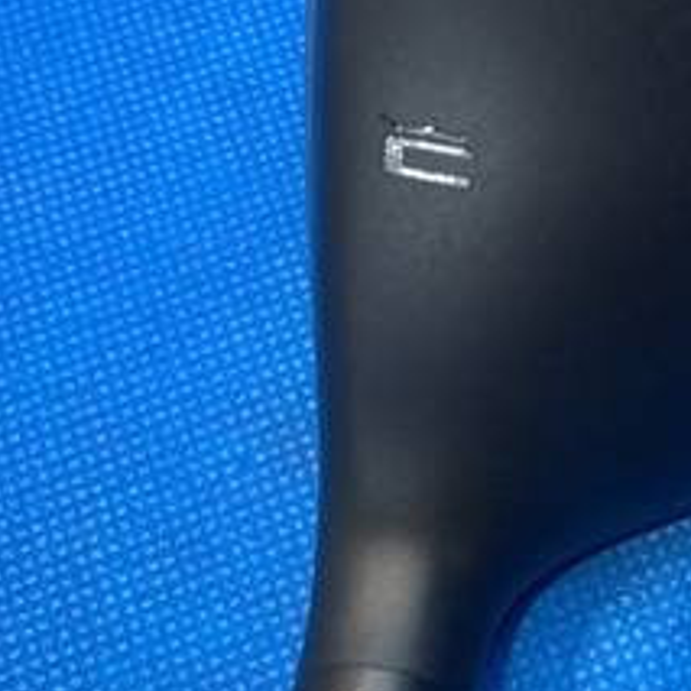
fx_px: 1558
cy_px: 36
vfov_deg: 24.1
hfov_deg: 23.0
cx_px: 824
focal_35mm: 69
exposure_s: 1/60
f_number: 1.8
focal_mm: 4.25
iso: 125
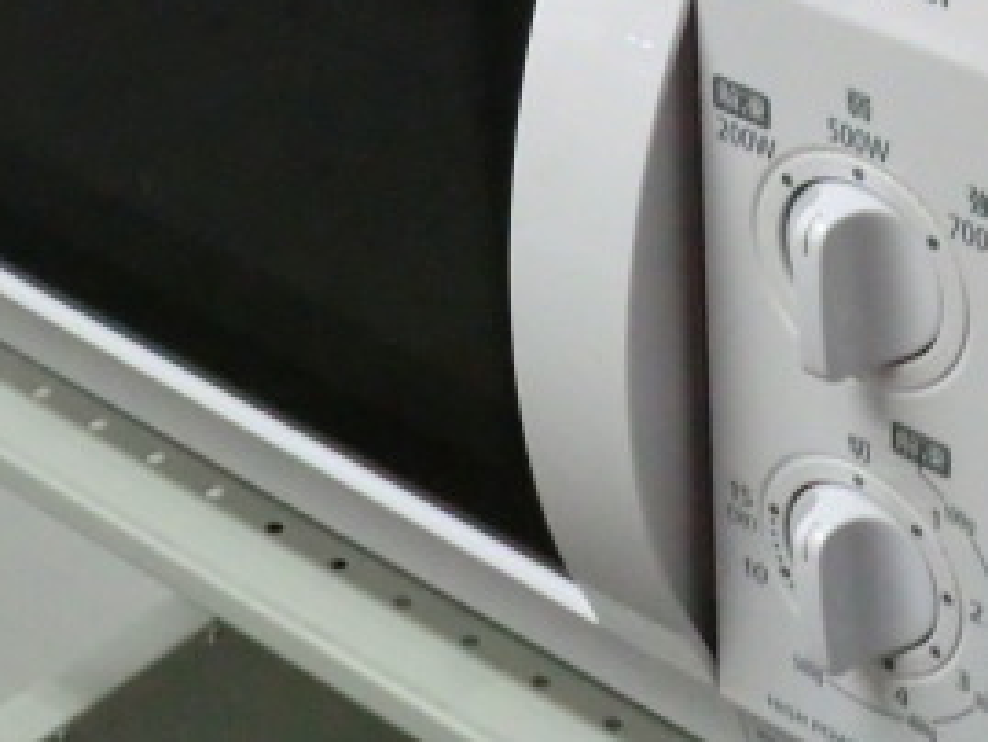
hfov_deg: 18.2
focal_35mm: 107
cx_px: 808
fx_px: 3055
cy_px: 40
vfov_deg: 13.7
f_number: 4.3
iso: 640
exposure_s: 1/60
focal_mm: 8.2
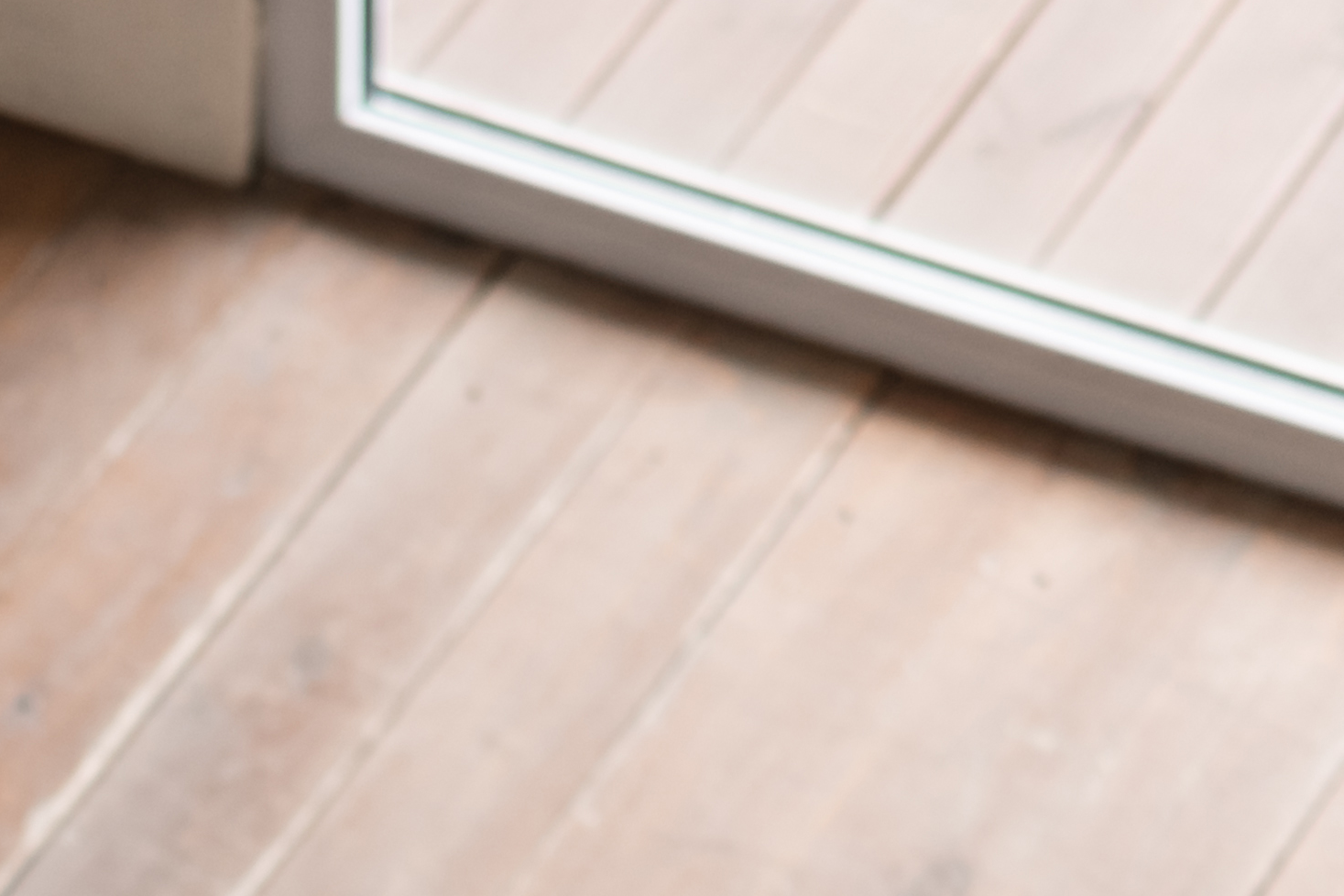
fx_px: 8399
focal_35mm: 225
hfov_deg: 9.1
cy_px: 1681
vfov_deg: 6.0
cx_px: 87
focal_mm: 55
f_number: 2
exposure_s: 1/125
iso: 400
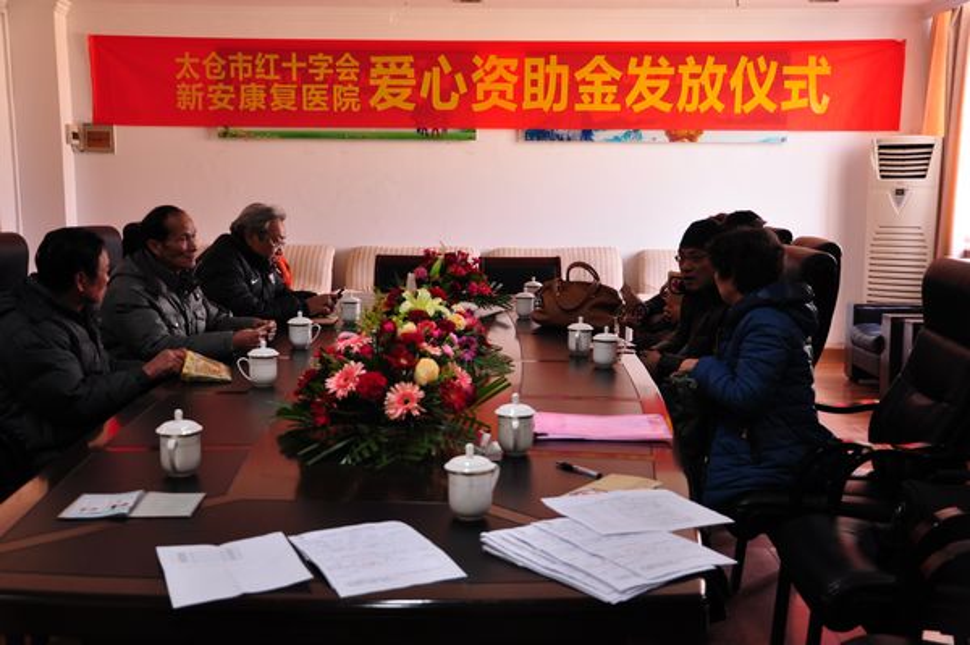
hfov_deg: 46.4
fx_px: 1131
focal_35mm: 42
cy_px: 322
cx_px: 485
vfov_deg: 31.8
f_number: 4
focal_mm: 28
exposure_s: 1/15
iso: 320
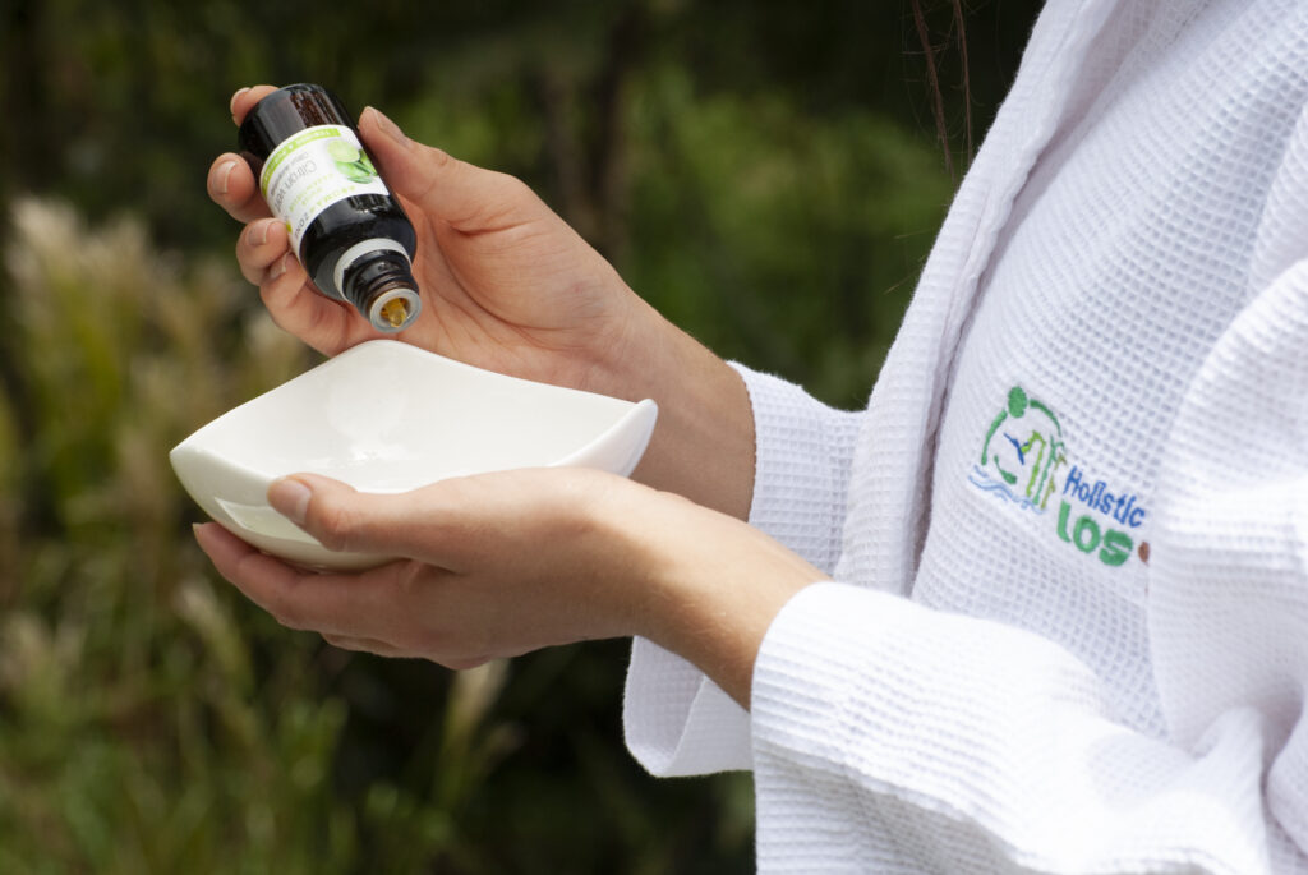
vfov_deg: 9.2
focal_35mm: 150
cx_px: 654
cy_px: 438
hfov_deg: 13.7
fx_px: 5455
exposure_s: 1/320
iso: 200
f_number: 9
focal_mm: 100
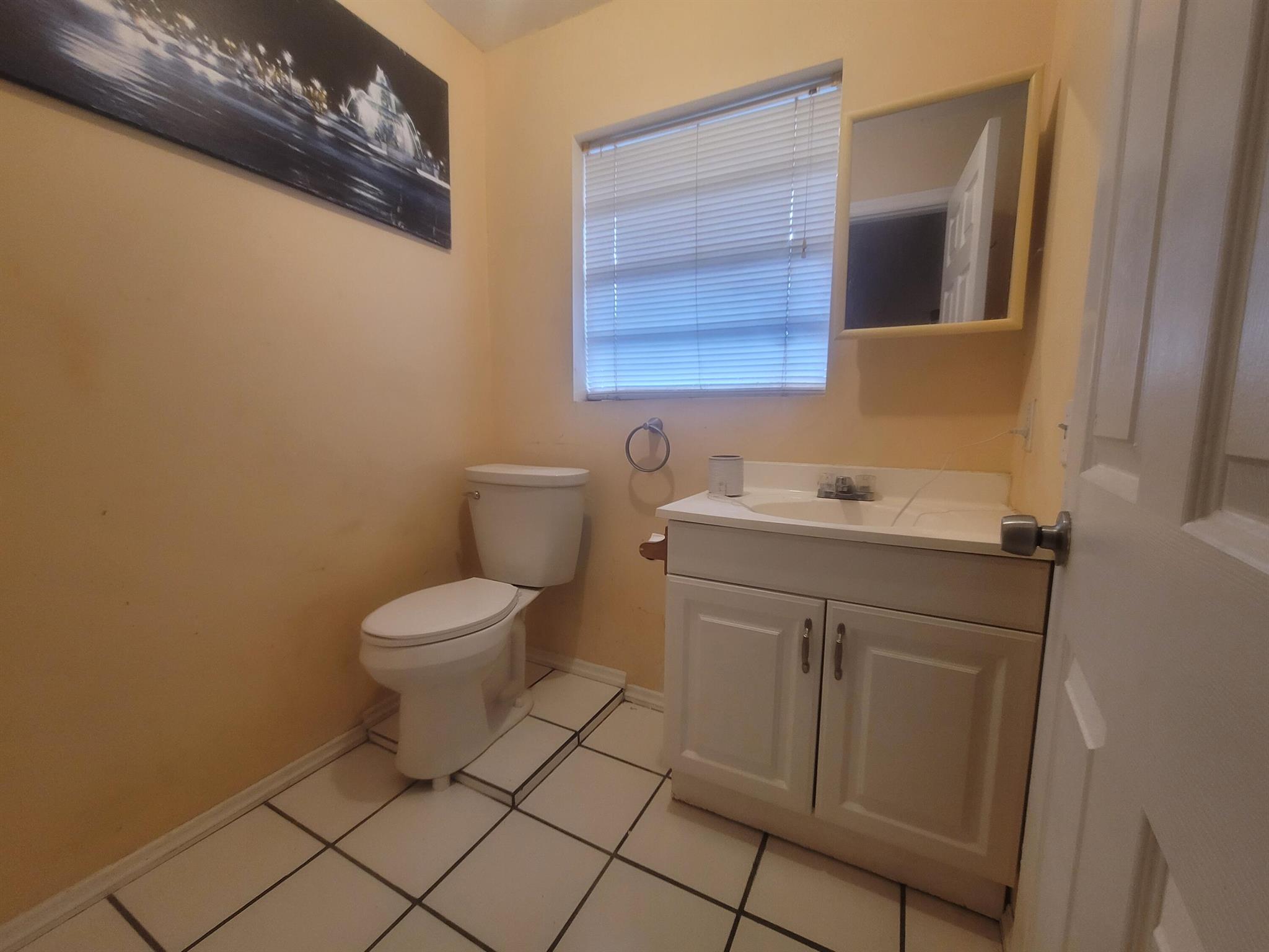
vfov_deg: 89.9
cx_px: 634
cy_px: 476
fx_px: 477
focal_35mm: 13
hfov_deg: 106.2
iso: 250
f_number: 2.2
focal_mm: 2.2
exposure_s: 1/60
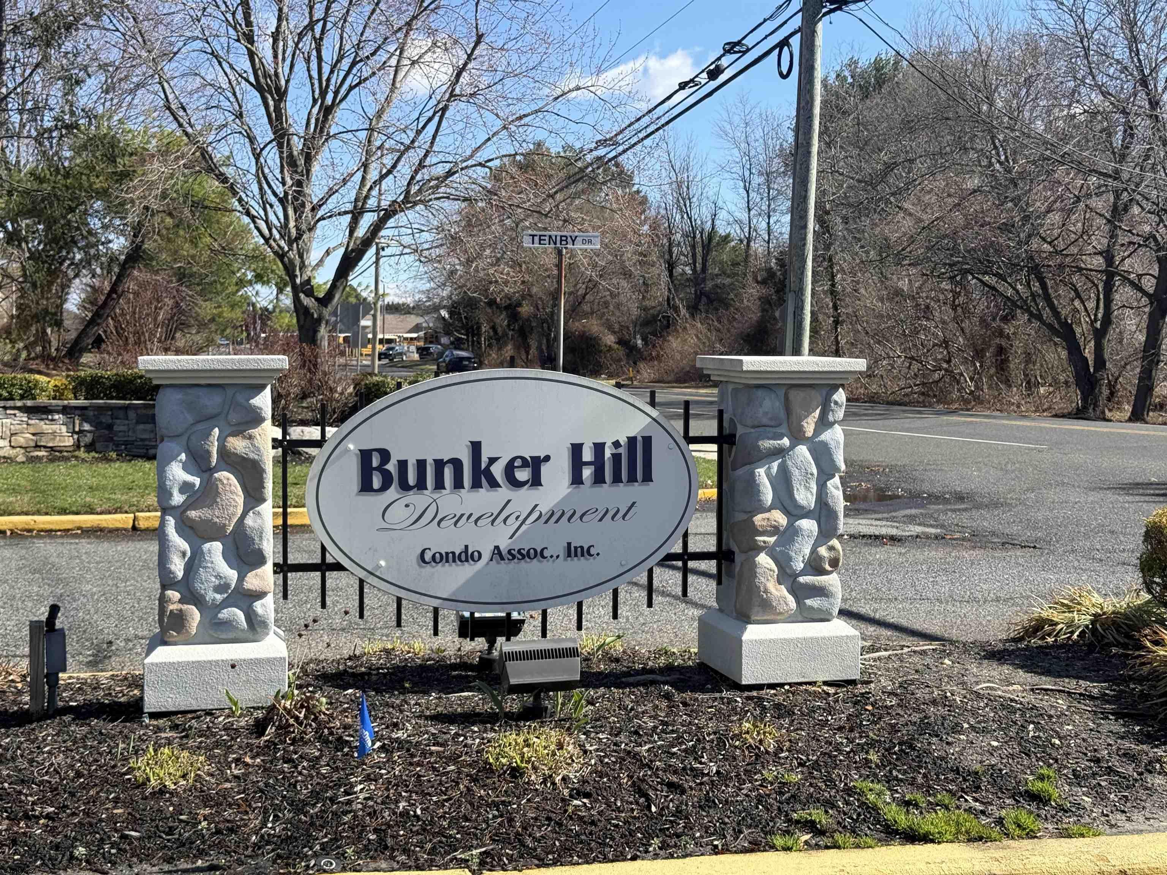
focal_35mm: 48
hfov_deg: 39.7
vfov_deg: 30.3
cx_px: 584
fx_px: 1618
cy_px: 438
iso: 64
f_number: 1.78
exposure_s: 1/3096
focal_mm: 6.76
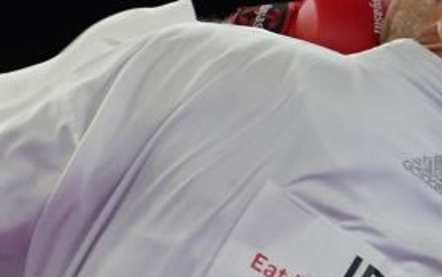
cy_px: 444
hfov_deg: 1.6
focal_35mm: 1321
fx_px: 15919
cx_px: -196
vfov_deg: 1.0
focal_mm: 200
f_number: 2.8
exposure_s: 1/1000
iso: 1250
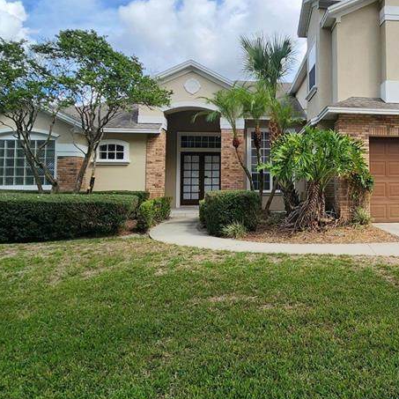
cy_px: 154
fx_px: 339
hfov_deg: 57.4
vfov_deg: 60.3
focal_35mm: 26
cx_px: 306
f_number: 2.2
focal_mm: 2.2
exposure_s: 1/1265
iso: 50
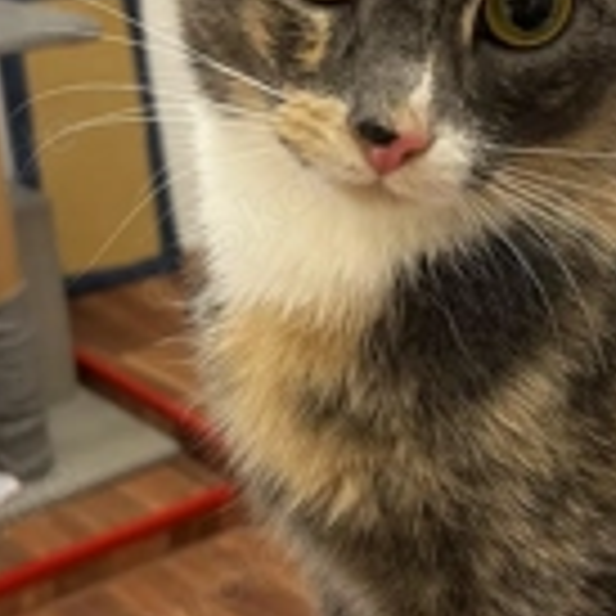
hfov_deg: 25.6
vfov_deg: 25.7
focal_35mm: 67
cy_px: 274
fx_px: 1349
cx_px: 409
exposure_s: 1/50
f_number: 1.6
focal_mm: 5.1
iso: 125
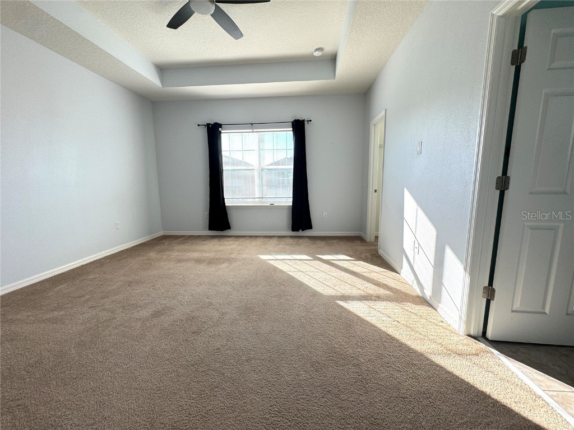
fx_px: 232
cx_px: 287
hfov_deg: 102.1
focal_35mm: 14
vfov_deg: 85.7
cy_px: 215
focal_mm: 2.22
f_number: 2.2
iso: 80
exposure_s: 1/120
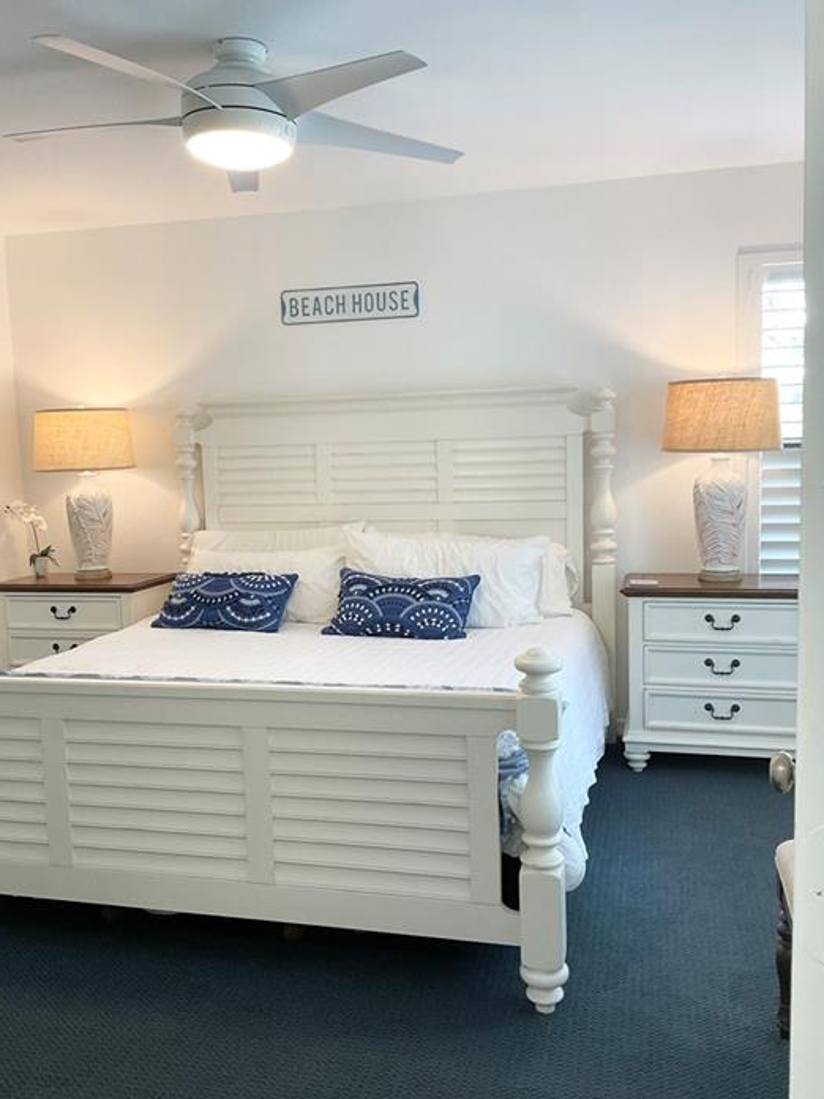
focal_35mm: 32
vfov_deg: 56.8
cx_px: 390
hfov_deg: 44.1
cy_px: 556
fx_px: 1016
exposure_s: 1/60
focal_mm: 3
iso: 64
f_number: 1.8
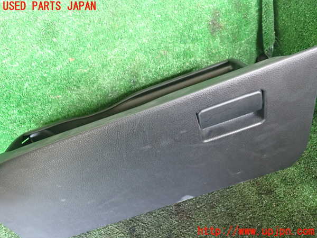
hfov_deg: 60.0
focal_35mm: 30
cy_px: 119
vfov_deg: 46.8
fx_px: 275
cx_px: 158
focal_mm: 5.4
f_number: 2.3
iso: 500
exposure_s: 1/30
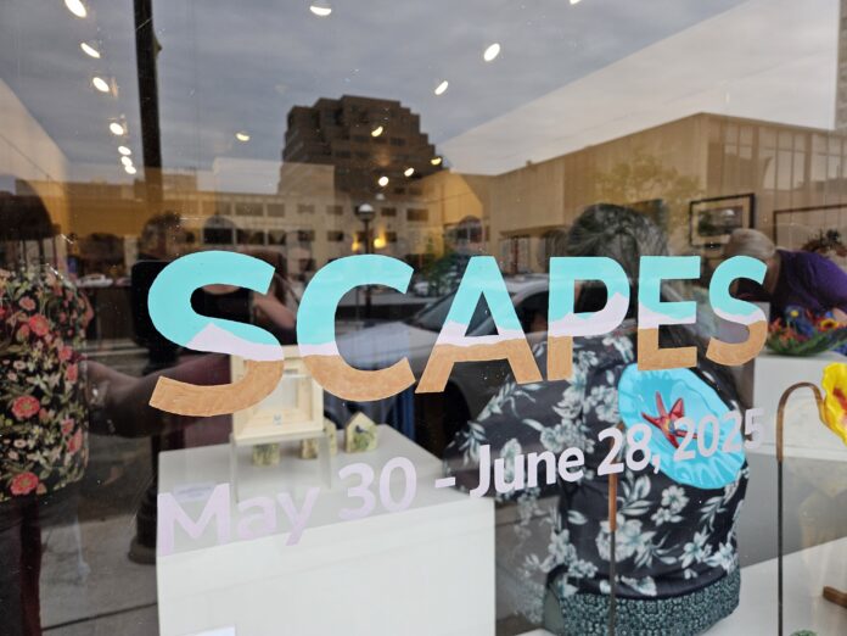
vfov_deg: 58.9
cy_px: 318
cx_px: 424
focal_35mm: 23
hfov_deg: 73.9
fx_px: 563
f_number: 1.8
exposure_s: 1/120
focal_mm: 5.4
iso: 25
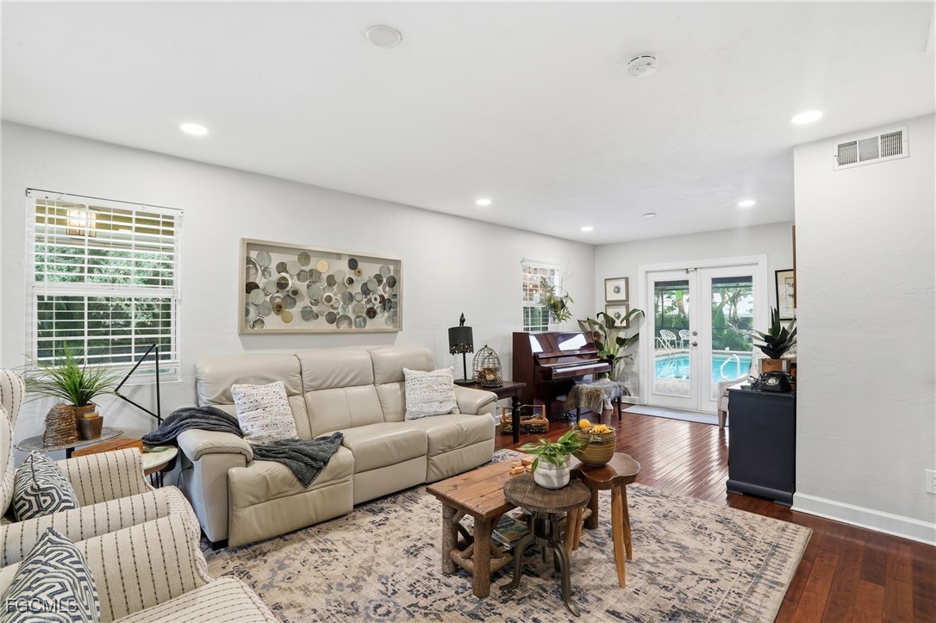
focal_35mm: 16
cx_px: 468
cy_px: 312
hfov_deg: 96.8
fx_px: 416
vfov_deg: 73.7
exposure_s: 1/13
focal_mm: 16
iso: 200
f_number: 9
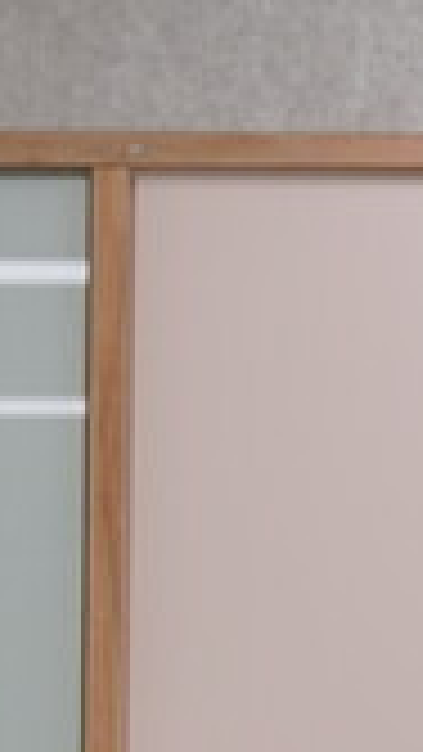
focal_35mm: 277
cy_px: 1261
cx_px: -1166
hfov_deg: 4.1
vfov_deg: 7.6
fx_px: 5521
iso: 500
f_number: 4
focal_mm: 46
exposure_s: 1/160
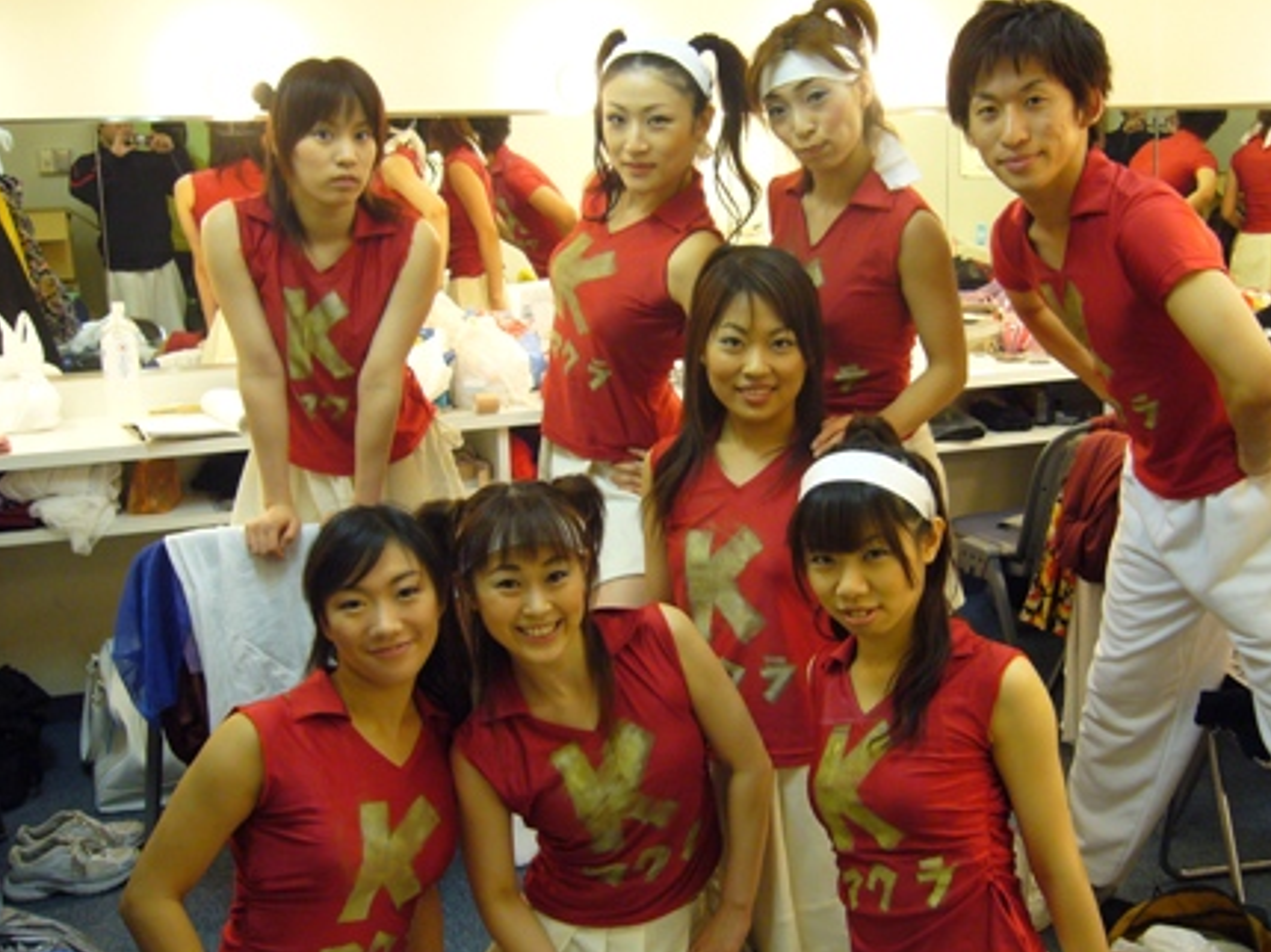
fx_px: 1431
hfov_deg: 47.8
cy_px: 451
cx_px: 684
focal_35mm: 39
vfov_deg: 36.8
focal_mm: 5.8
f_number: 2.8
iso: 200
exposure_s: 1/15
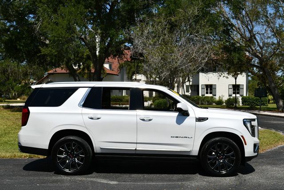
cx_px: 142
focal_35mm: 48
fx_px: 379
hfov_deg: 41.1
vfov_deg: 28.1
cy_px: 95
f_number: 9
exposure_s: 1/320
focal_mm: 24
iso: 100
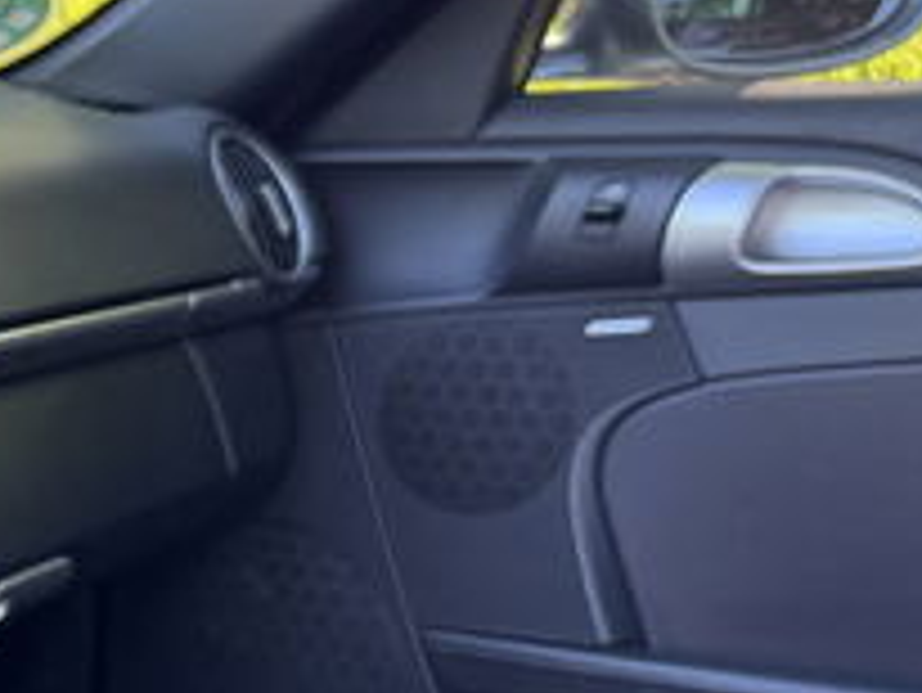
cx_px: -567
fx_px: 2399
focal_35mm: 90
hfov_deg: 18.5
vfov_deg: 16.4
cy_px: 518
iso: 100
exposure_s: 1/121
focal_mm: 6.76
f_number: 1.78
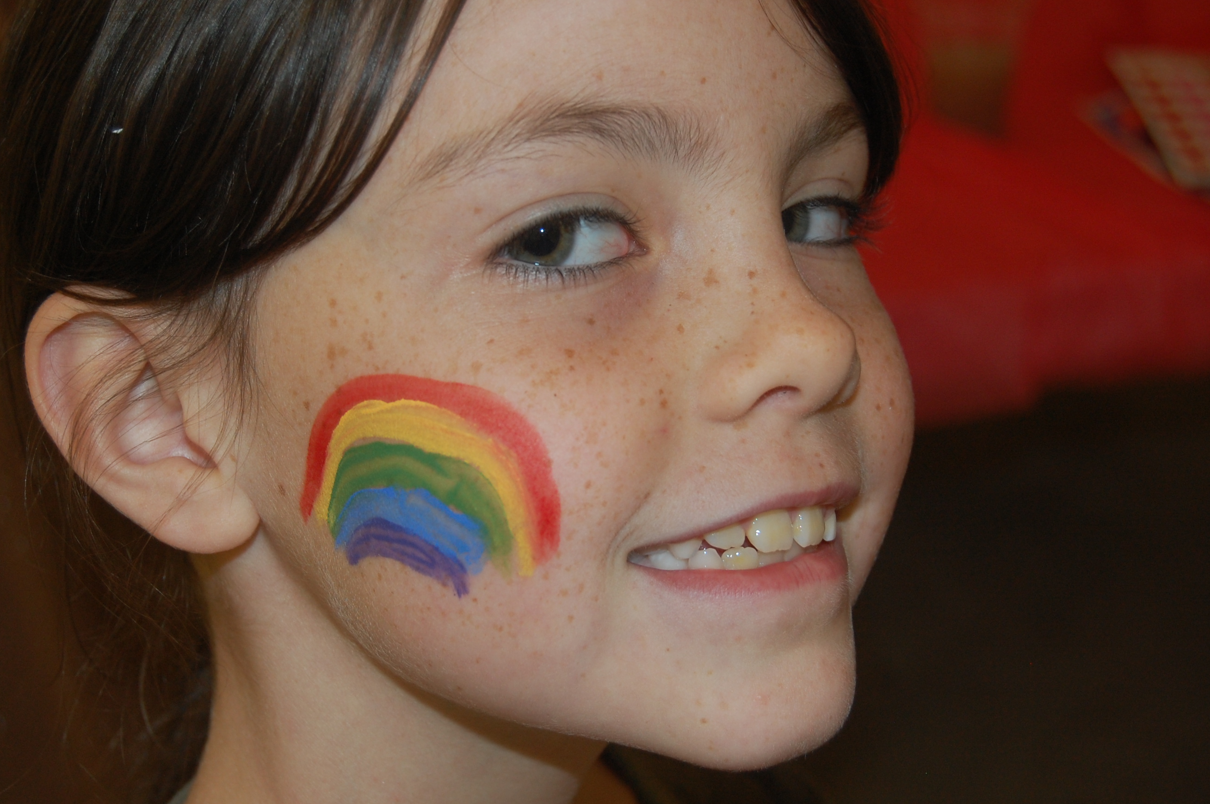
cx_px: 589
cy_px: 346
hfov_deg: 29.3
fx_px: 2317
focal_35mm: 69
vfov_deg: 19.7
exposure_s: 1/60
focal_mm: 40
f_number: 5
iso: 400
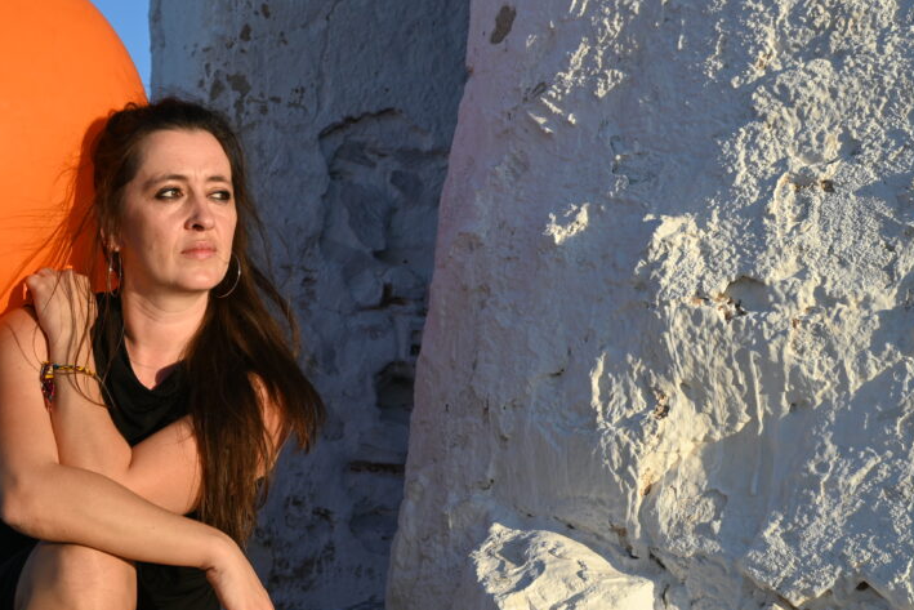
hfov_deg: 25.8
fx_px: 1981
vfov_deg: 17.5
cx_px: 268
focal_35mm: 78
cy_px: 203
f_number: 6.3
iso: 100
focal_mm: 36
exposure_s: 1/320
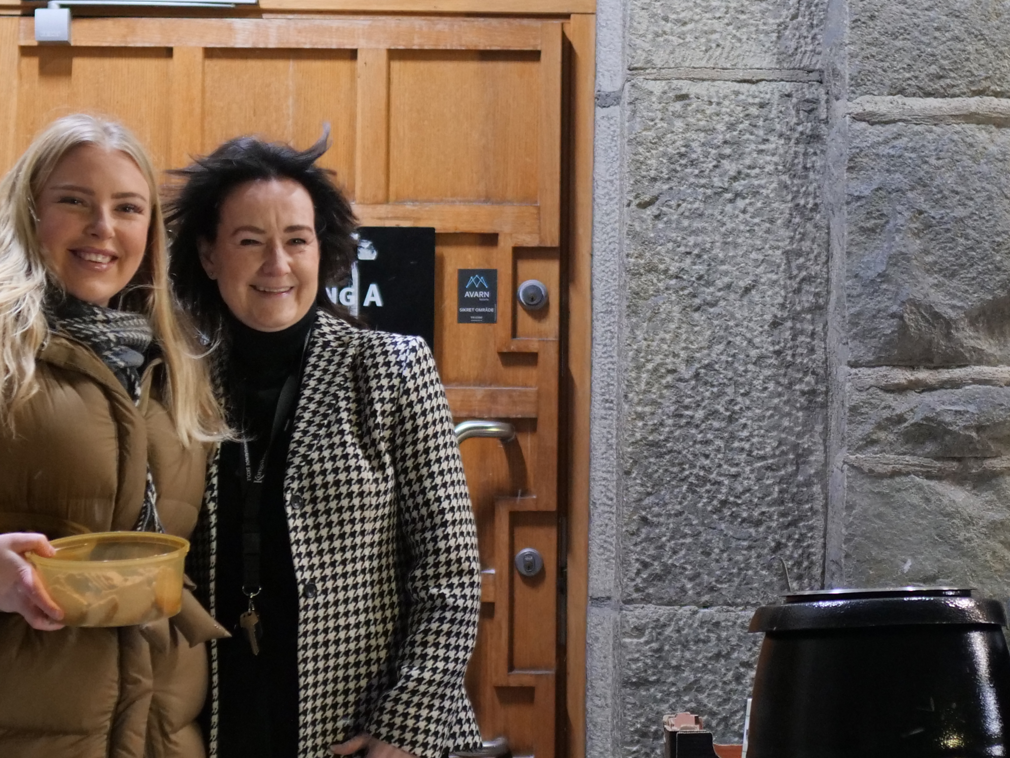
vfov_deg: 19.1
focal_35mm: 77
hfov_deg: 25.3
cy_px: 494
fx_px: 2247
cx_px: 603
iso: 1000
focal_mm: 16
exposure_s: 1/60
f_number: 1.4
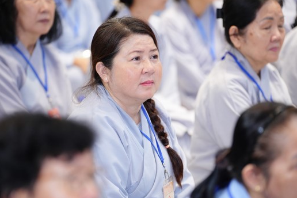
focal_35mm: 189
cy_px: 113
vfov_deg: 7.3
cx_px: 147
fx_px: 1559
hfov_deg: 10.9
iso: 1600
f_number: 2.8
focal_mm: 150
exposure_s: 1/100
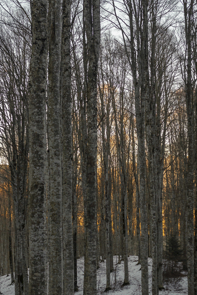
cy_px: 158
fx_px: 500
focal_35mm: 61
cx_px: 117
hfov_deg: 22.2
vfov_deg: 32.9
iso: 800
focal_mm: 35
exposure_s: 1/160
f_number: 8
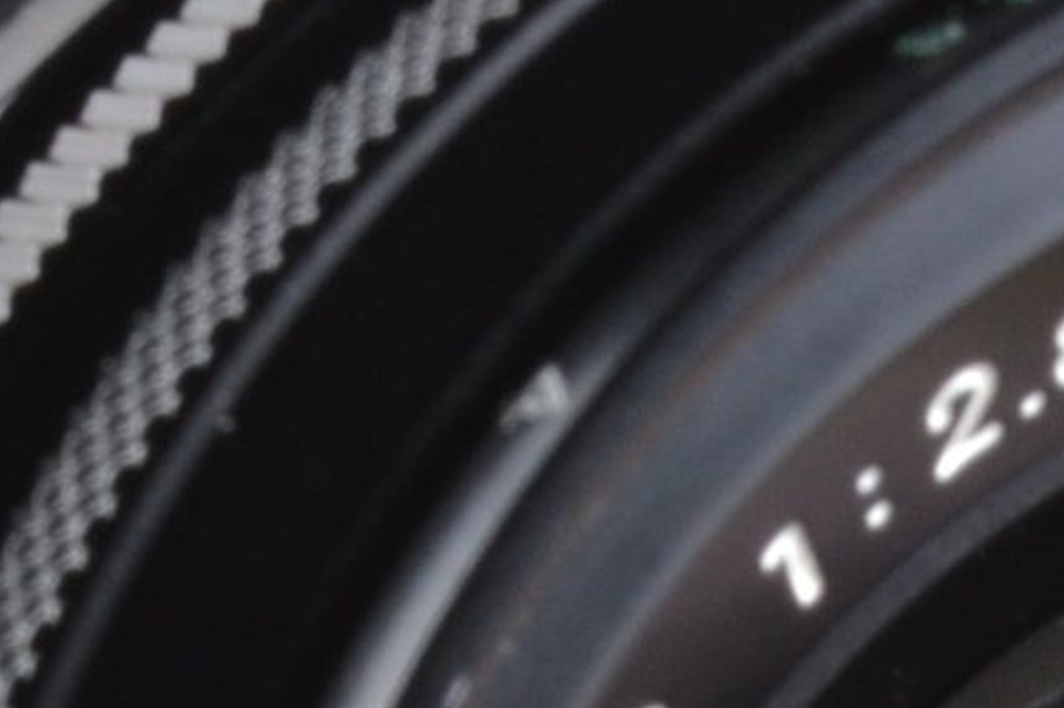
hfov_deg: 4.2
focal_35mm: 485
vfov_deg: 2.8
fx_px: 14328
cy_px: 1461
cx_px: 1081
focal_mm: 60
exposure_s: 1/160
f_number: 20
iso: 400
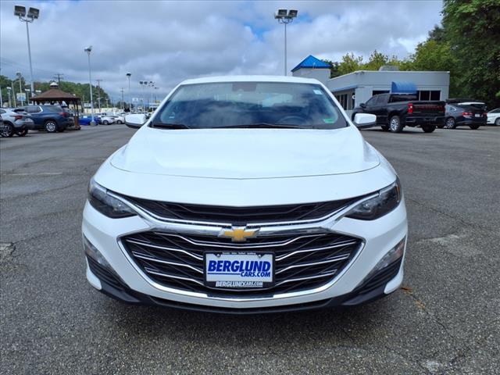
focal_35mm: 27
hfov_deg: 65.3
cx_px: 250
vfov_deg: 51.4
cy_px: 188
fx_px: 390
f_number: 1.9
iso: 40
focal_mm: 3.58
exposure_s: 1/3333
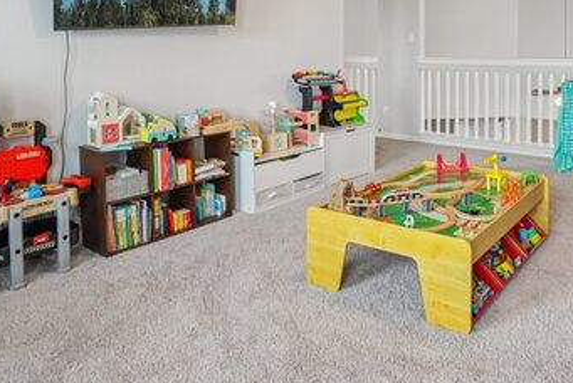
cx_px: 358
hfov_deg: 61.1
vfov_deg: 41.2
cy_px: 60
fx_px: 478
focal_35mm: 30
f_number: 8
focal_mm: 16
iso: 400
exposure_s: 1/10
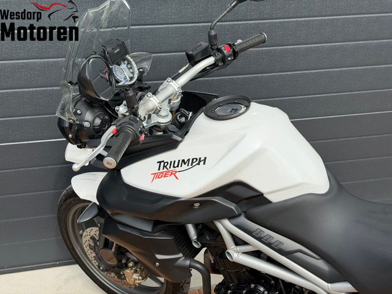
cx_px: 196
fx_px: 544
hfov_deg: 39.7
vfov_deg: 30.3
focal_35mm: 48
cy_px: 147
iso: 64
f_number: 1.78
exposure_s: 1/2342
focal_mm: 6.76
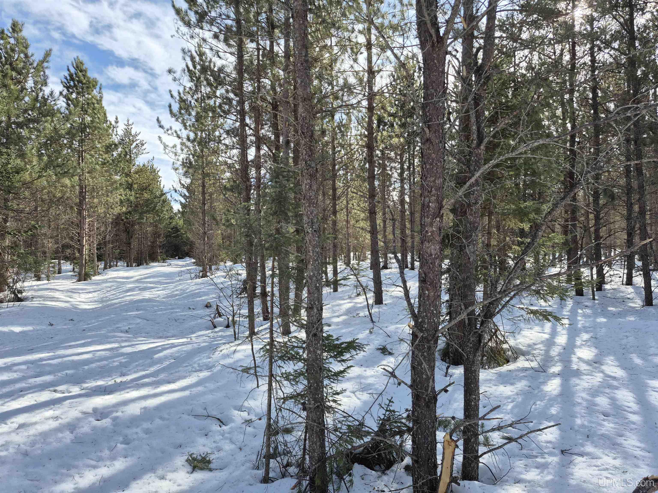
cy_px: 246
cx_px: 329
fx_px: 437
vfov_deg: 58.9
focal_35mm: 23
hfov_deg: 73.9
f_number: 1.8
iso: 25
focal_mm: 5.4
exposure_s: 1/862
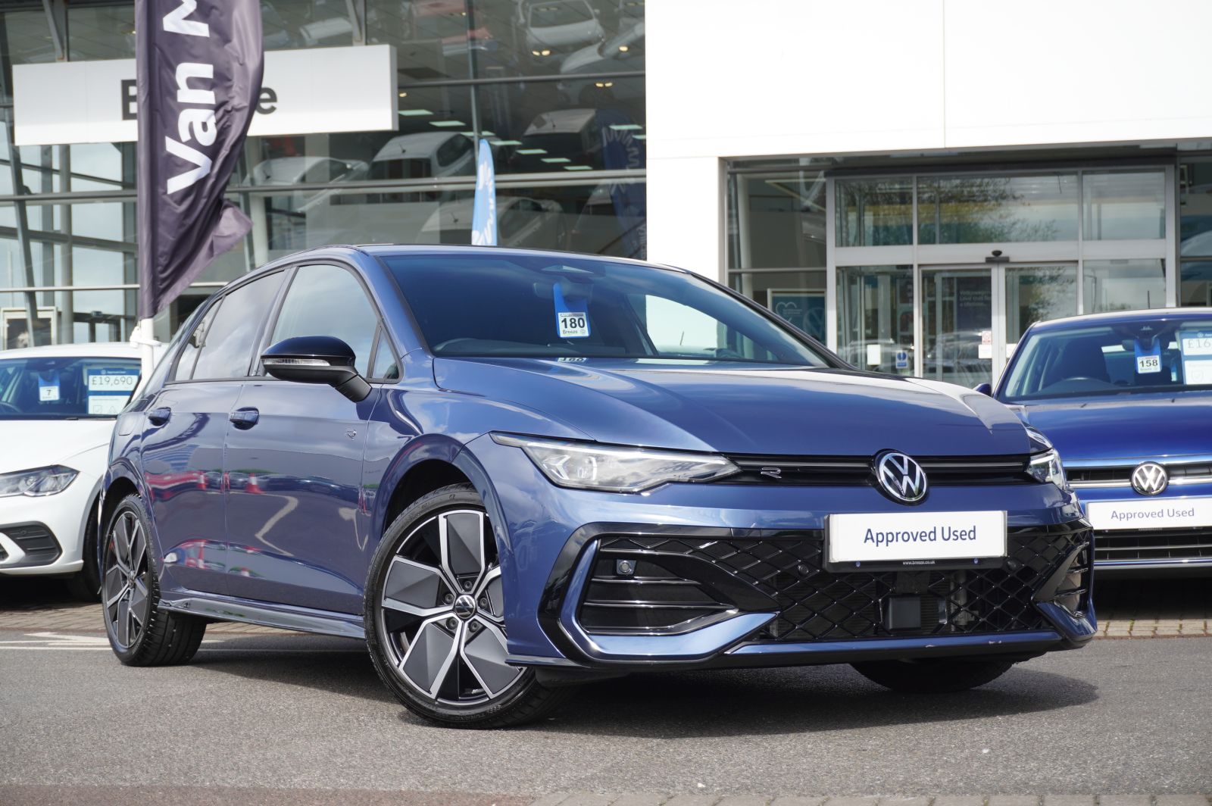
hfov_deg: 32.7
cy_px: 403
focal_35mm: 62
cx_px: 606
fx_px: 2069
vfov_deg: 22.0
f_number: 5.6
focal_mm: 41
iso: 100
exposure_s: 1/160
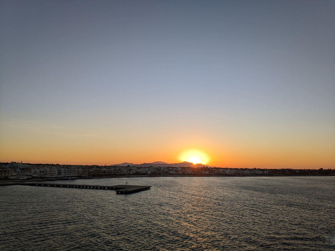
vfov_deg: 56.8
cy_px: 126
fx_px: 232
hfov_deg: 71.6
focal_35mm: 24
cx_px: 168
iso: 97
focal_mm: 3.94
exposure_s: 1/1292
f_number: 1.9
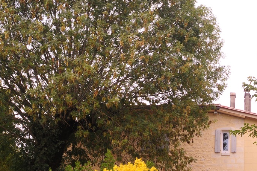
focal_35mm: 79
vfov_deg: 16.9
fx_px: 563
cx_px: 266
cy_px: 171
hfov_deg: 24.4
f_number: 14
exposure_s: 1/125
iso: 400
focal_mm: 24
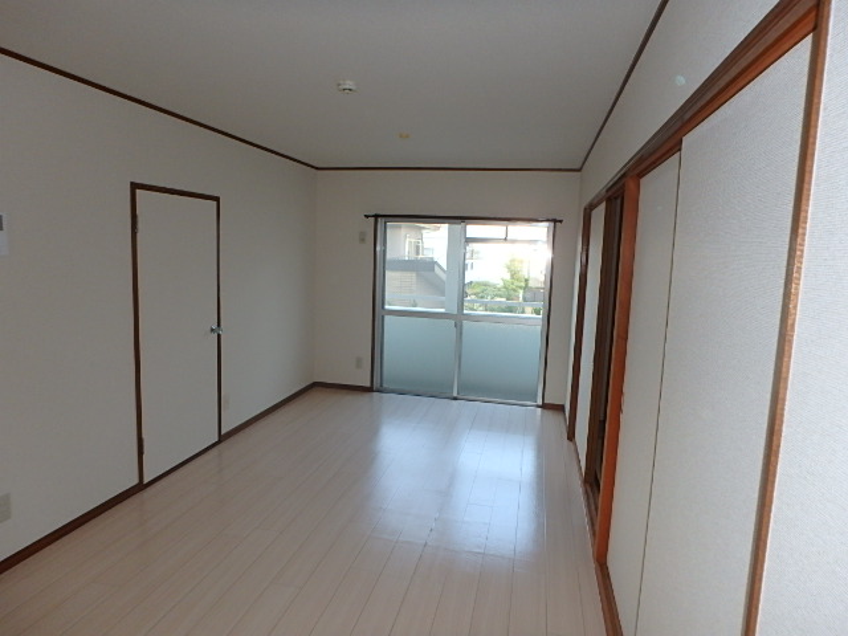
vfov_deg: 63.4
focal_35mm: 21
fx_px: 514
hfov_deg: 79.0
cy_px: 318
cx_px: 424
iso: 200
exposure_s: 1/40
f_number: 3.5
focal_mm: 3.7
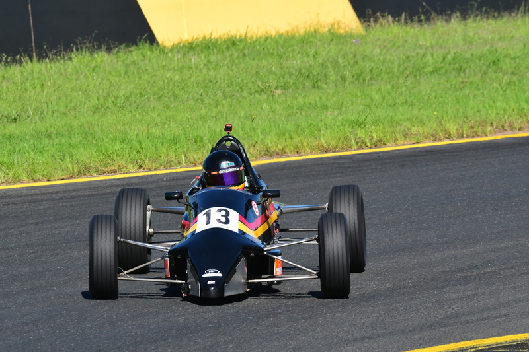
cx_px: 264
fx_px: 9255
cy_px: 176
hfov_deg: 3.3
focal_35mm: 630
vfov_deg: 2.2
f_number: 11
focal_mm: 420
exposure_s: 1/640
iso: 500
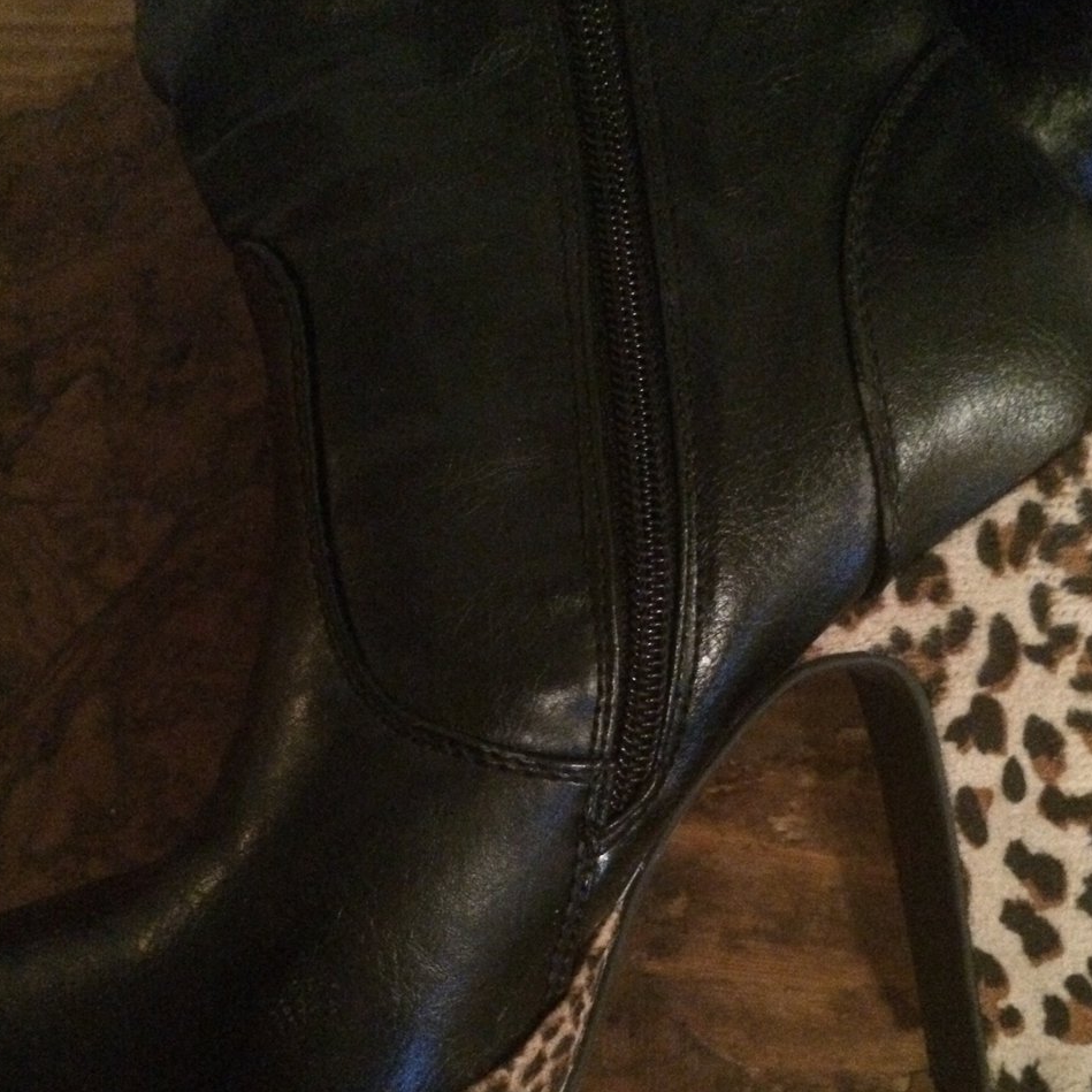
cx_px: 549
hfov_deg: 46.0
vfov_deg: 45.8
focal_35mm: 36
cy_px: 645
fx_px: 1285
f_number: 2.2
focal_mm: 4.15
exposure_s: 1/17
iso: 2000
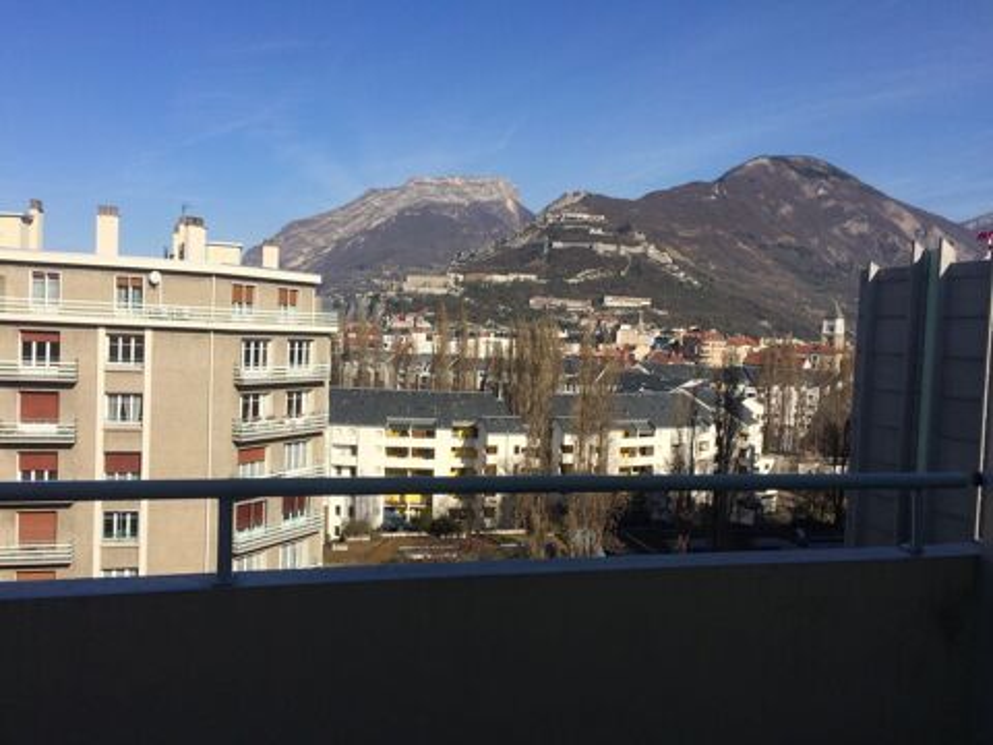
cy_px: 372
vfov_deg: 48.2
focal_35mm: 29
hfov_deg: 61.7
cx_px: 496
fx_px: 832
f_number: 2.2
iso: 32
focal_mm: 4.15
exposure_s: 1/2740
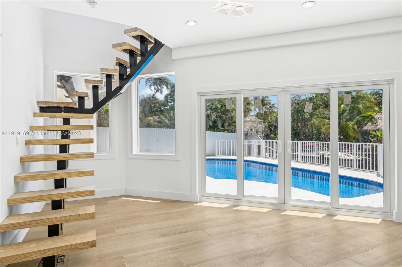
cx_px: 201
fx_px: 245
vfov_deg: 57.1
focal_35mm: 22
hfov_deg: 78.6
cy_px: 134
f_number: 8
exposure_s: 1/250
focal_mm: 22
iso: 100
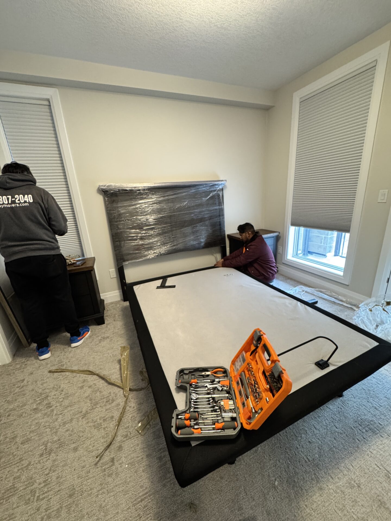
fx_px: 211
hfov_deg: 85.7
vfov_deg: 102.1
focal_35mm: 14
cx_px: 196
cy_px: 260
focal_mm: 2.22
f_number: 2.2
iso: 640
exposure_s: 1/60
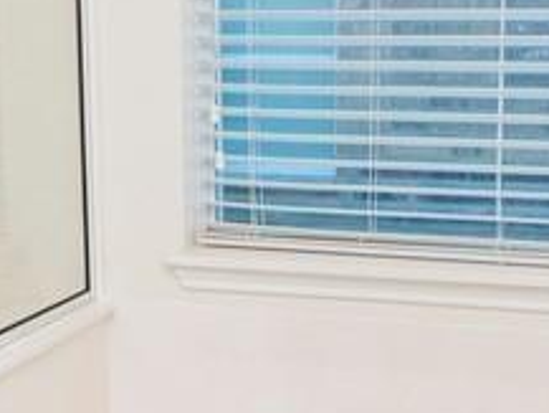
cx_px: 296
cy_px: 266
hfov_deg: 29.4
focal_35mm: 66
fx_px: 1047
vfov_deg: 22.2
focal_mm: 7
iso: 500
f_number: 5
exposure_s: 1/50
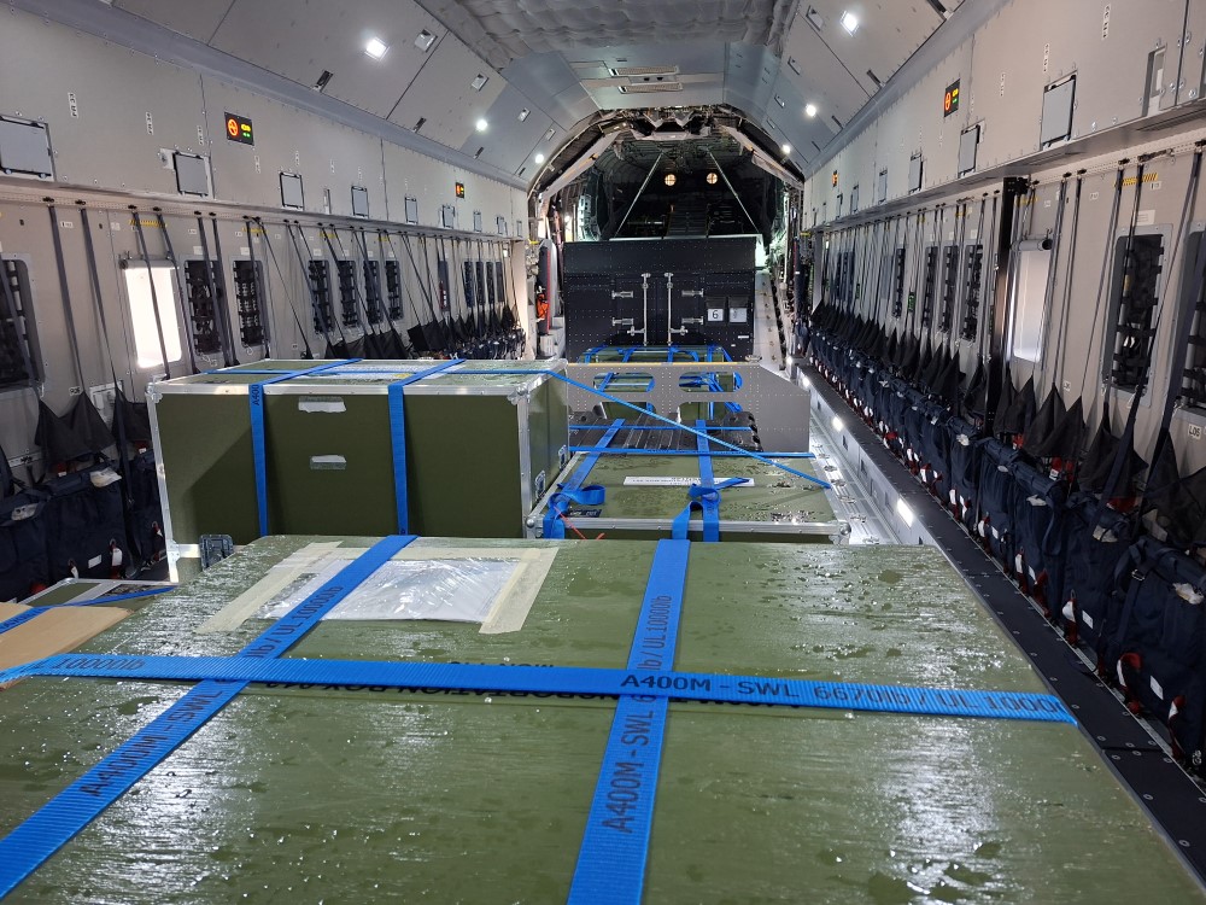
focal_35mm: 23
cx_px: 603
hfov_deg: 73.9
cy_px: 452
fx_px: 801
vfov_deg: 58.9
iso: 400
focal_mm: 5.54
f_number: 1.8
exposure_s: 1/25
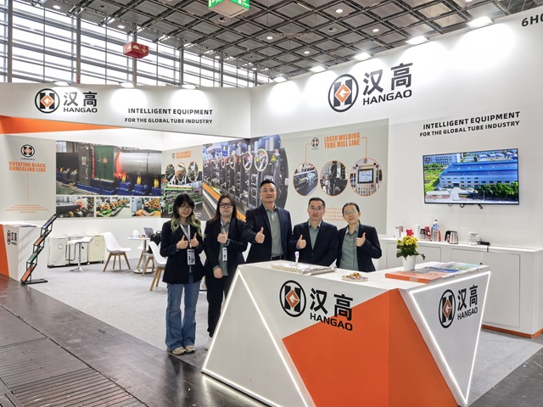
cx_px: 272
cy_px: 204
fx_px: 424
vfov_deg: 51.4
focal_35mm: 27
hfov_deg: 65.3
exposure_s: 1/100
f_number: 1.8
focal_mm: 5.35
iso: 50
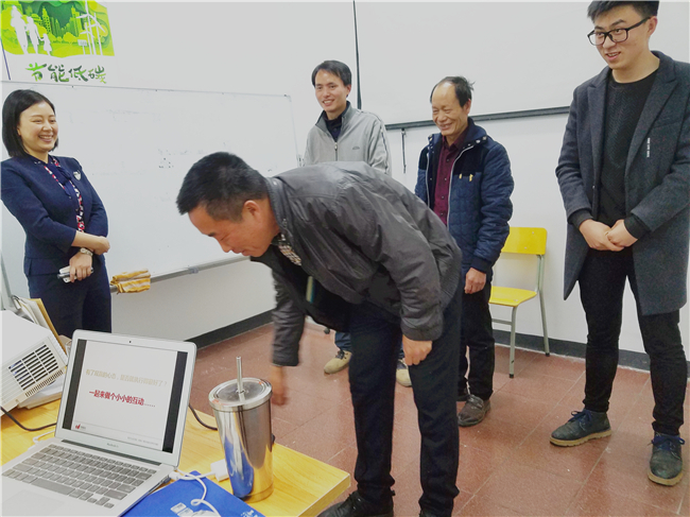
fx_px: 518
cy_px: 258
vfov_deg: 53.0
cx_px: 345
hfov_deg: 67.3
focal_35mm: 26
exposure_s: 1/33
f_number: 1.7
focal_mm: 4.2
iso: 160
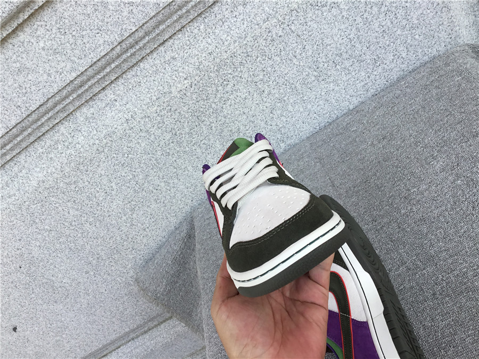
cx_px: 240
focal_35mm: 31
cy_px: 180
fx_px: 429
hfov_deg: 58.4
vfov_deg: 45.4
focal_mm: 3.3
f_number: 2.4
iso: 25
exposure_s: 1/424
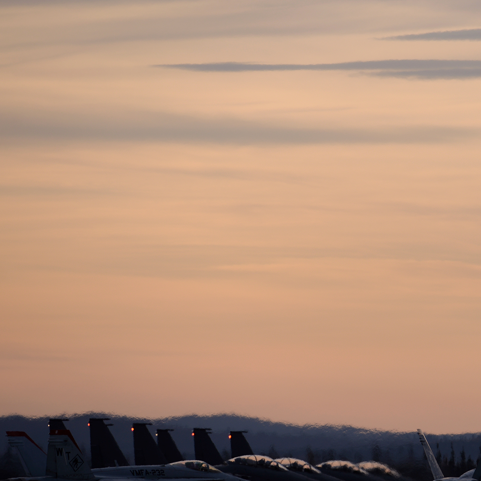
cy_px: 287
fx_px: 8096
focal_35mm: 515
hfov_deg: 3.4
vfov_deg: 3.4
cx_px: 431
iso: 100
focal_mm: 330
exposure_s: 1/640
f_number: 4.5
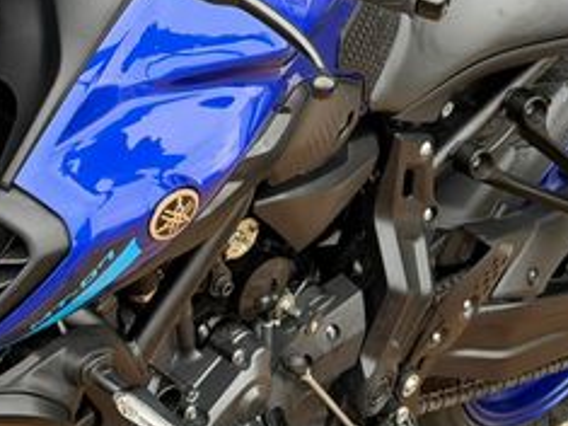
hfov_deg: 15.0
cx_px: 155
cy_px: -53
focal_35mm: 131
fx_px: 2148
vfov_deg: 11.1
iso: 64
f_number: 1.78
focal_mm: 6.76
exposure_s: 1/187
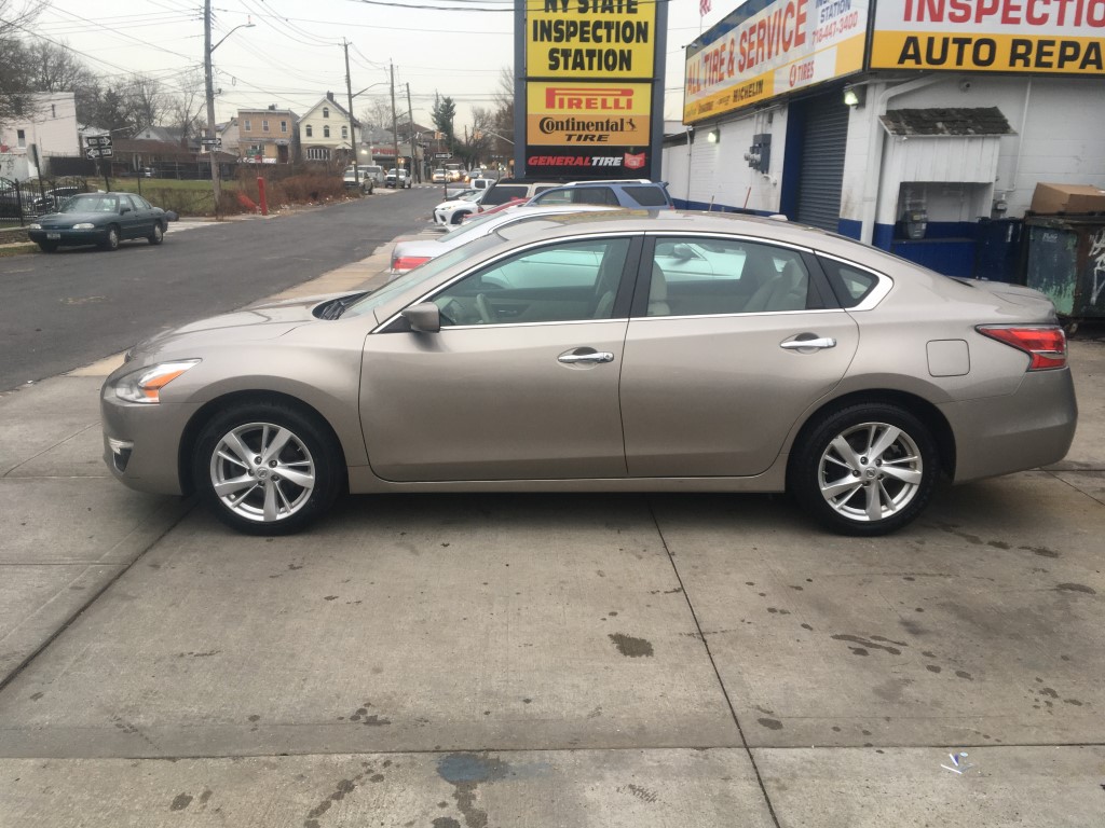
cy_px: 414
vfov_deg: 48.2
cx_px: 552
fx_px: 926
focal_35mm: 29
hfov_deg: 61.7
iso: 25
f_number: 2.2
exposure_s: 1/60
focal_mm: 4.15
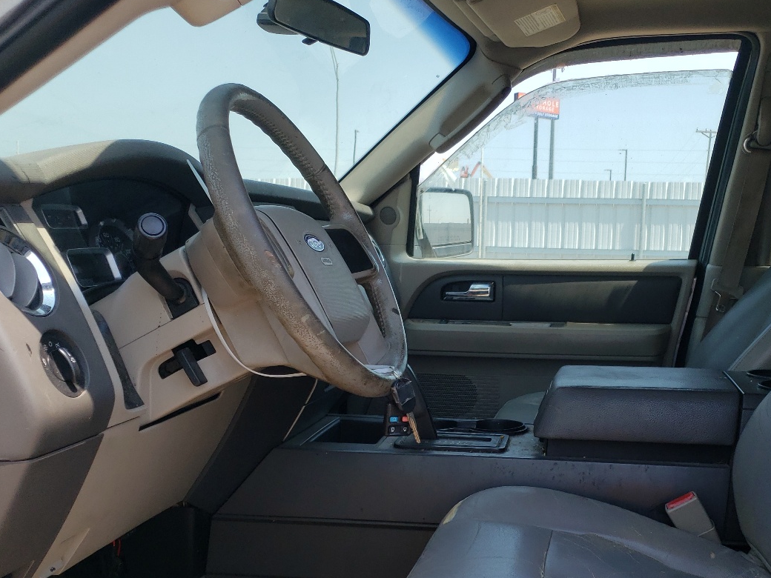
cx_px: 481
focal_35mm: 40
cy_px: 423
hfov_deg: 46.4
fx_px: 891
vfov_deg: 35.3
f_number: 1.5
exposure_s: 1/1250
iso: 50
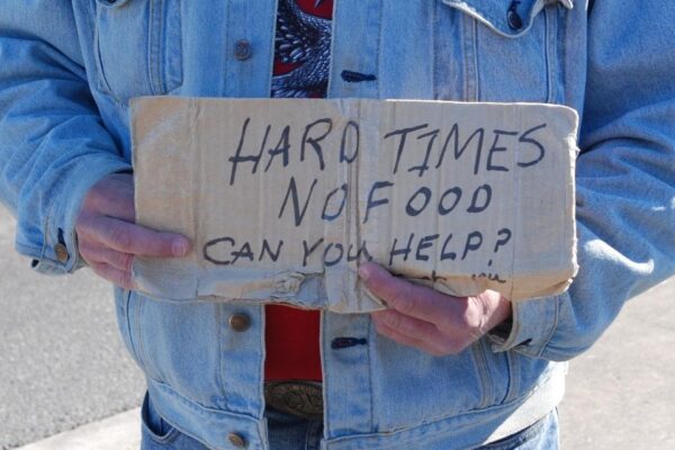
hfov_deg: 31.9
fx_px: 1181
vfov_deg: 21.6
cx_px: 338
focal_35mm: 63
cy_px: 225
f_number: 9
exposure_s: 1/320
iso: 400
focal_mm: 42
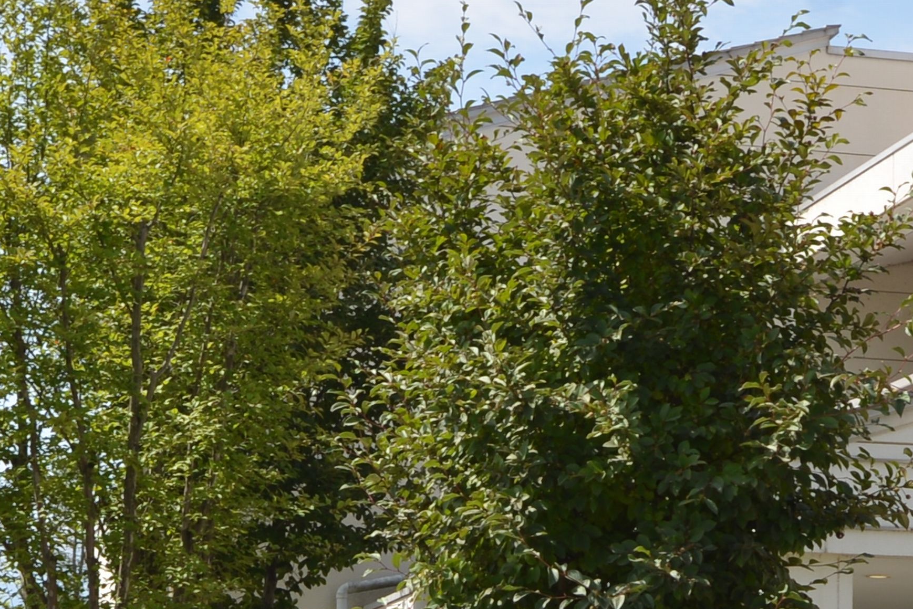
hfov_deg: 22.1
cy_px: 759
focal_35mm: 90
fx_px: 2283
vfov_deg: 14.6
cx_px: 97
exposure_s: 1/200
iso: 100
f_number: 8
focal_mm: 26
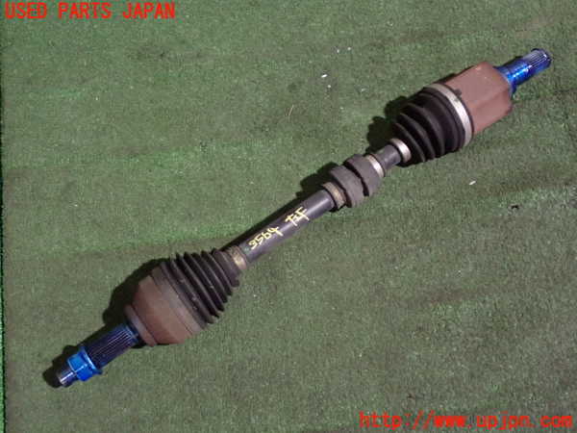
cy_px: 216
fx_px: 900
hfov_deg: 35.5
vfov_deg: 27.0
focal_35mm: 54
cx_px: 288
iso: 1000
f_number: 3.3
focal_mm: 9.65
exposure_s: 1/13
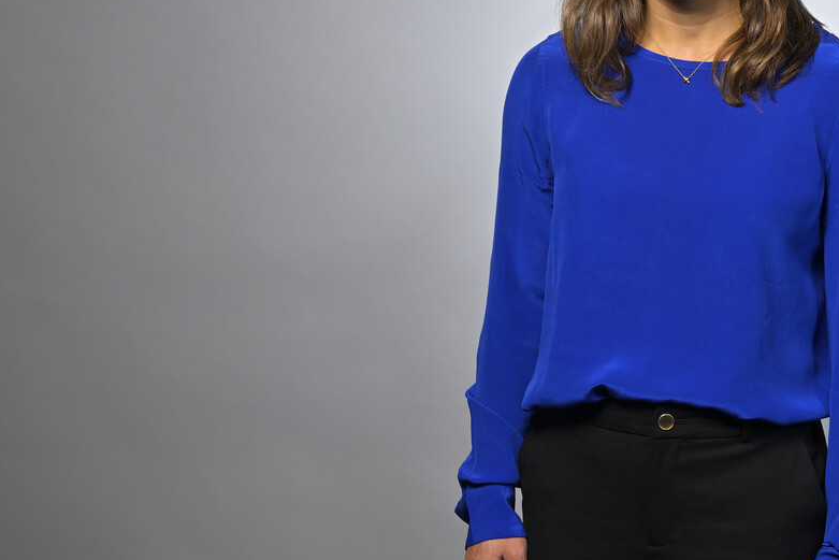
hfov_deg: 15.8
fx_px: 3007
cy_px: 211
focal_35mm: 129
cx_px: 678
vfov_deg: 10.6
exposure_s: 1/160
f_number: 8
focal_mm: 70
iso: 160
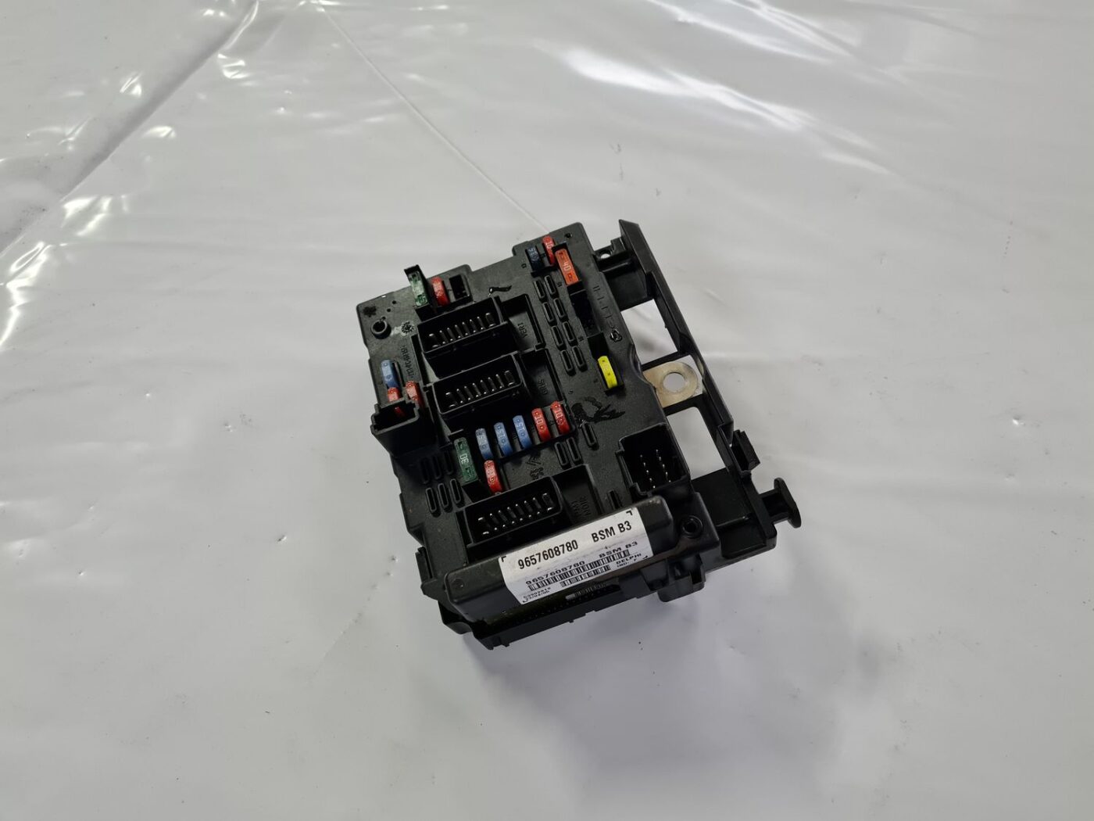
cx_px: 547
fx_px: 822
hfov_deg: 67.3
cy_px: 410
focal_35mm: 26
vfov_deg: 53.1
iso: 400
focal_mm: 5.4
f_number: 1.8
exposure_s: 1/50
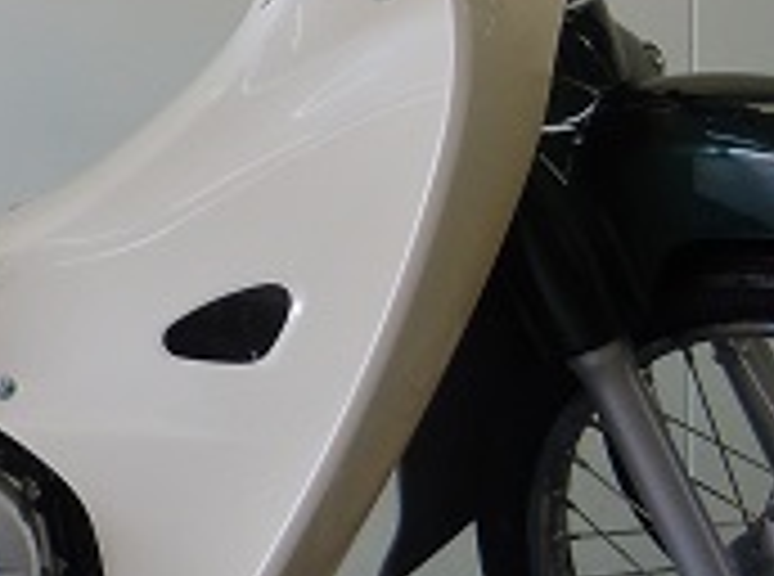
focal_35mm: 110
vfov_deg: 13.3
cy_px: 56
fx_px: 2453
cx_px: -52
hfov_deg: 17.4
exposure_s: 1/60
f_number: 3.5
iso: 125
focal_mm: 5.4
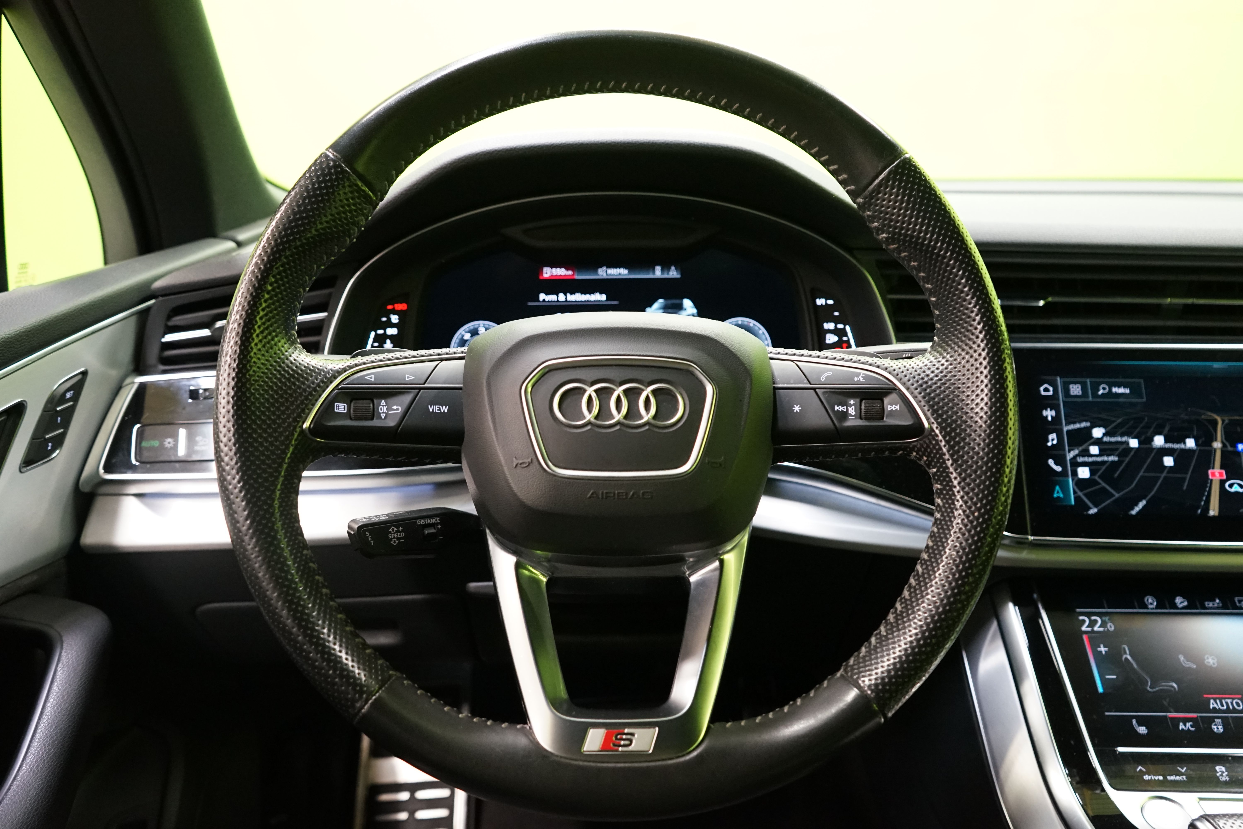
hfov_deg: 63.7
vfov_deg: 45.0
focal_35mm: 29
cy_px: 414
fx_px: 1001
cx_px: 622
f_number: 5
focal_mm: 29
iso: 3200
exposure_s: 1/20
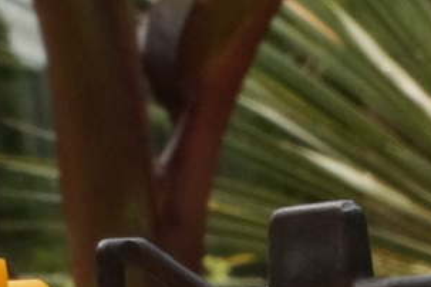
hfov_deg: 9.4
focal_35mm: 218
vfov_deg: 5.9
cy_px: 865
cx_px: 458
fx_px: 2610
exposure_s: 1/60
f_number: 22
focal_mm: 22
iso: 1000
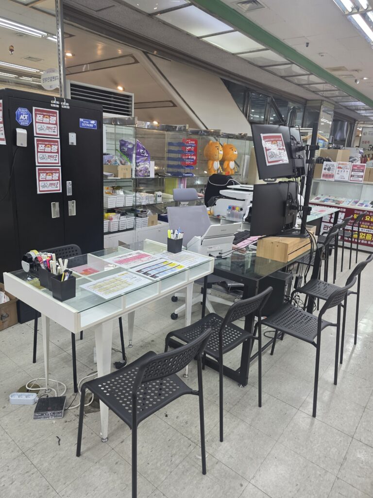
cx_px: 186
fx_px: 330
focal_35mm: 23
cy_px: 249
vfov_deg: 73.9
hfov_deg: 58.9
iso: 160
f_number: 1.7
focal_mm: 6.3
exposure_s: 1/120
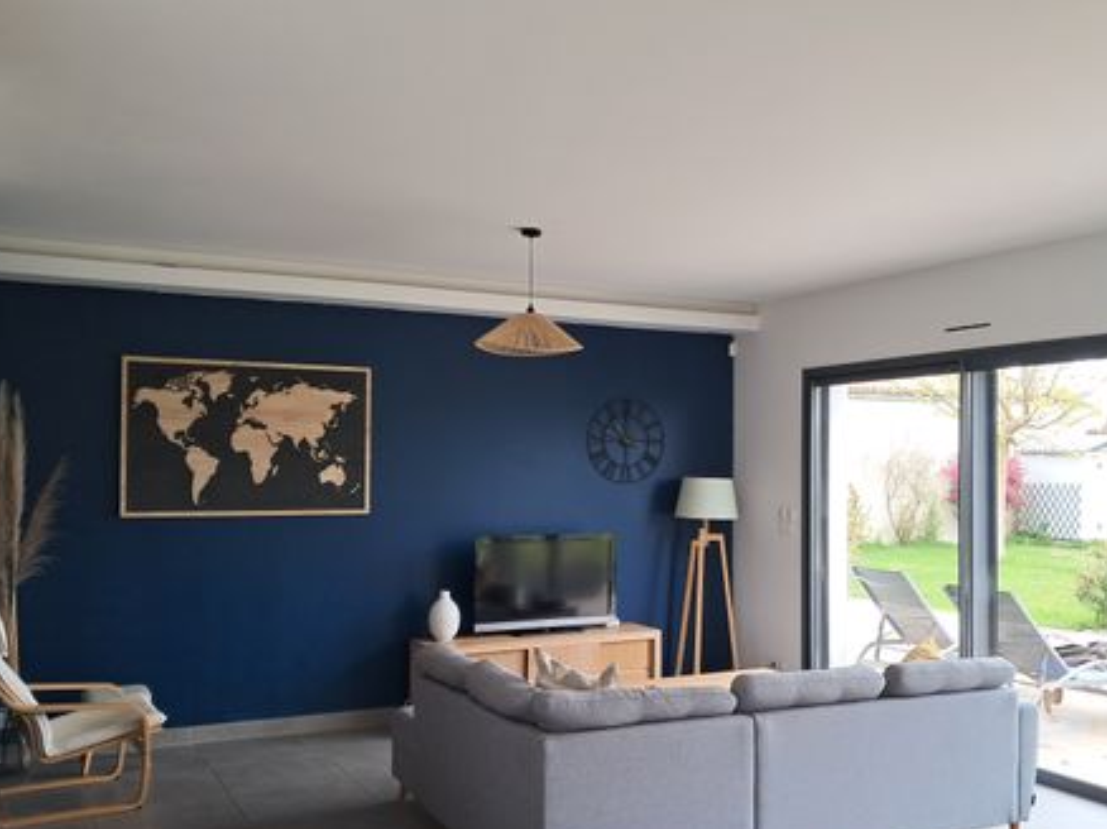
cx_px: 677
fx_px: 1183
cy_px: 463
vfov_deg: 38.6
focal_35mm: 37
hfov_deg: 49.8
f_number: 1.8
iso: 50
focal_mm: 4
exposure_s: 1/50
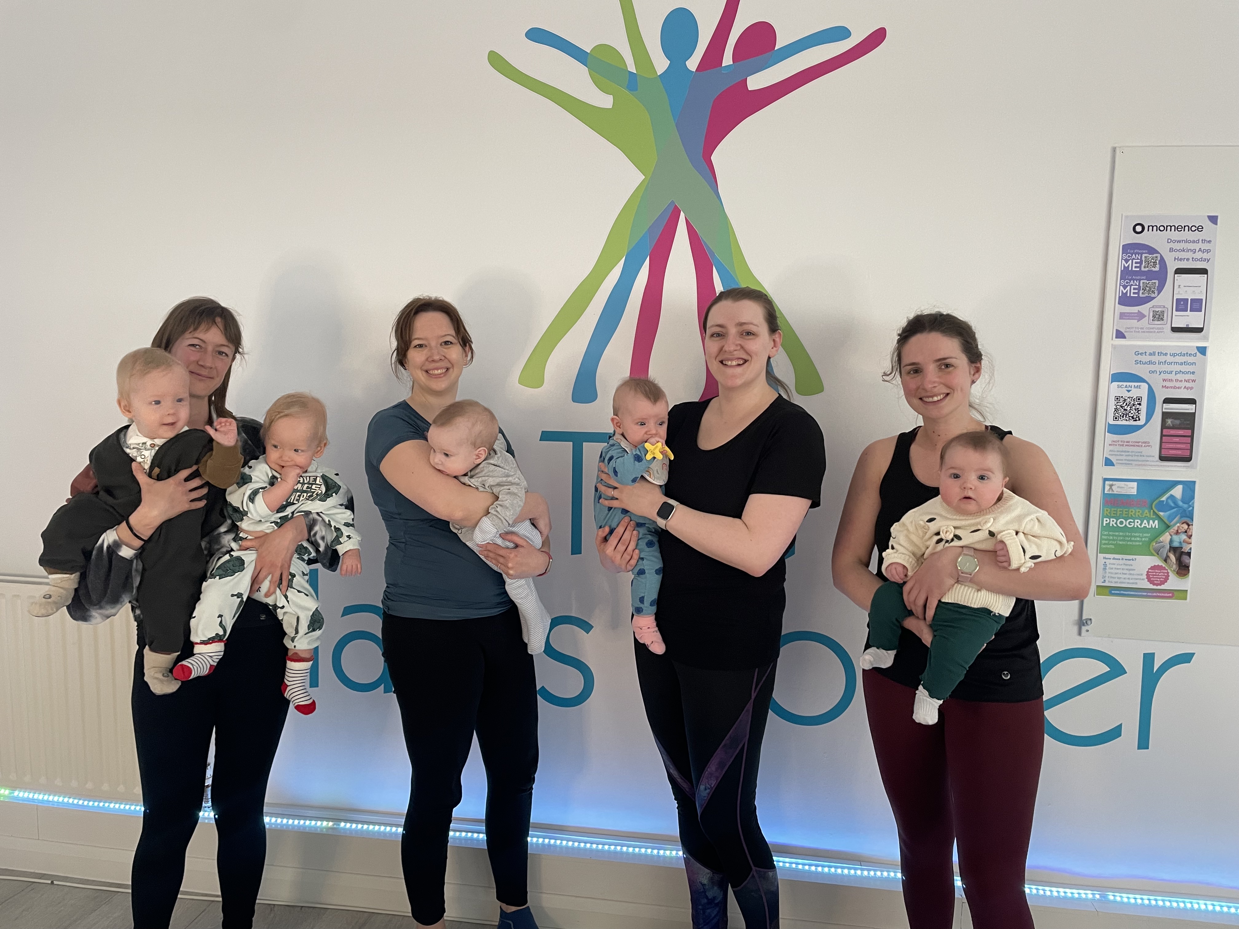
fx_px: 931
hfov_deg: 67.3
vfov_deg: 53.1
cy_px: 464
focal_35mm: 26
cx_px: 620
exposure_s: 1/50
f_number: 1.6
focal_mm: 4.2
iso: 200
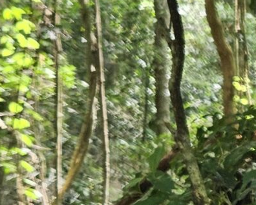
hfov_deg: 11.1
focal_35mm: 145
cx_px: 614
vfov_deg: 10.6
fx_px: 1099
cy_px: 178
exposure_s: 1/207
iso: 125
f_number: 1.8
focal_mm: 5.4
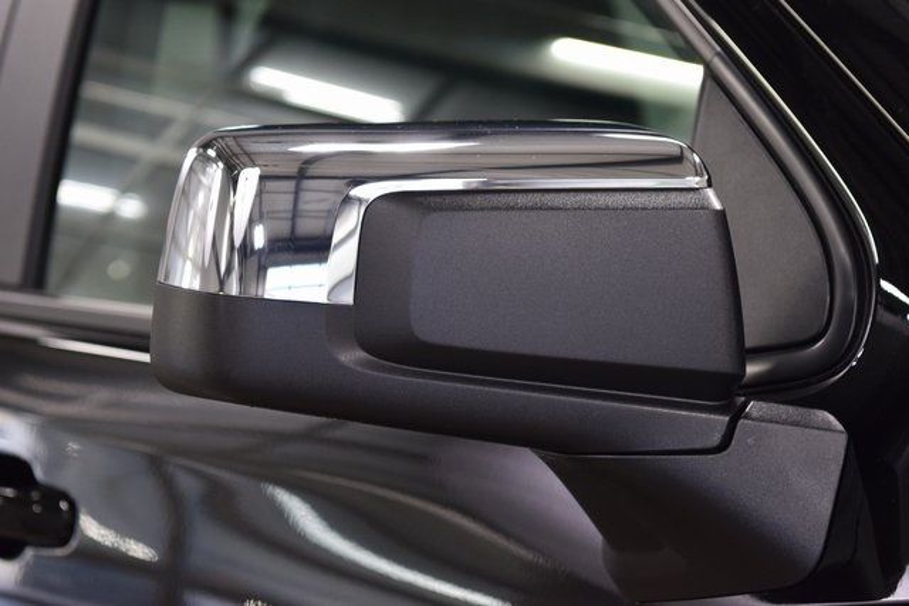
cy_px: 303
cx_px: 454
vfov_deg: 15.7
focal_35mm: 87
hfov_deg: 23.4
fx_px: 2197
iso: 1600
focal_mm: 58
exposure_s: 1/125
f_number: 4
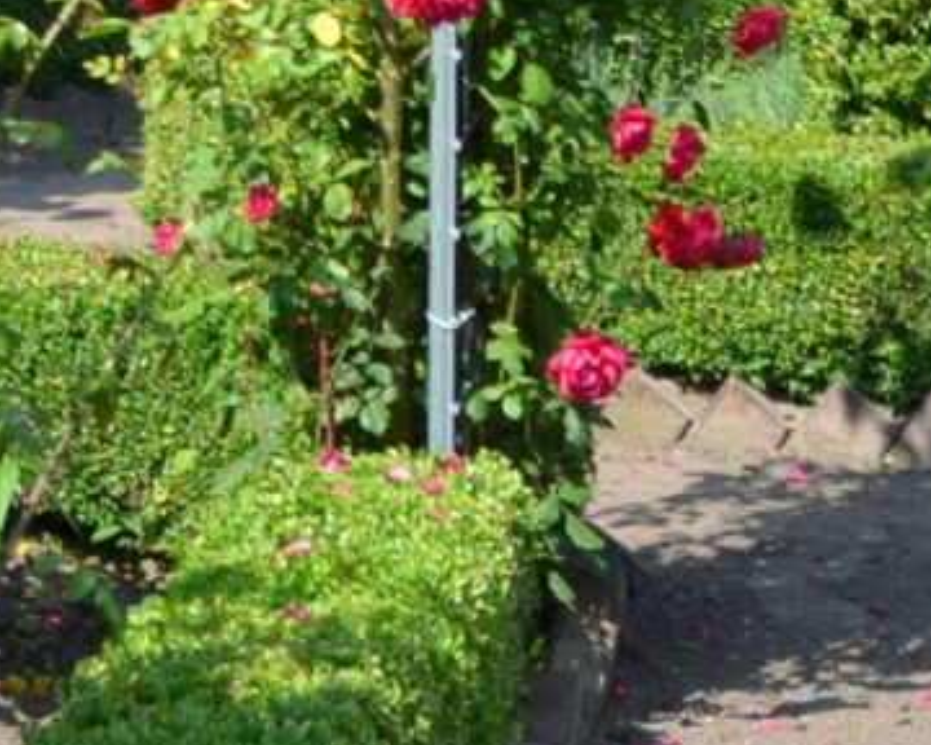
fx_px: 6062
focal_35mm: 220
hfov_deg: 8.7
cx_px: 972
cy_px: -506
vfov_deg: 6.9
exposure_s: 1/200
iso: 100
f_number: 6.3
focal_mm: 22
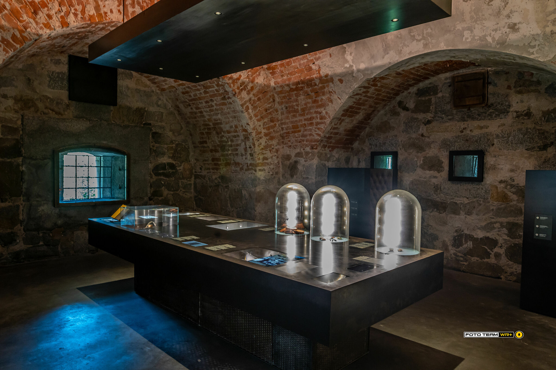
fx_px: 370
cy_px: 185
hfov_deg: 73.8
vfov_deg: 53.1
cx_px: 278
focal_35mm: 24
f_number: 8
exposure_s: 1/15
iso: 1600
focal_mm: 24
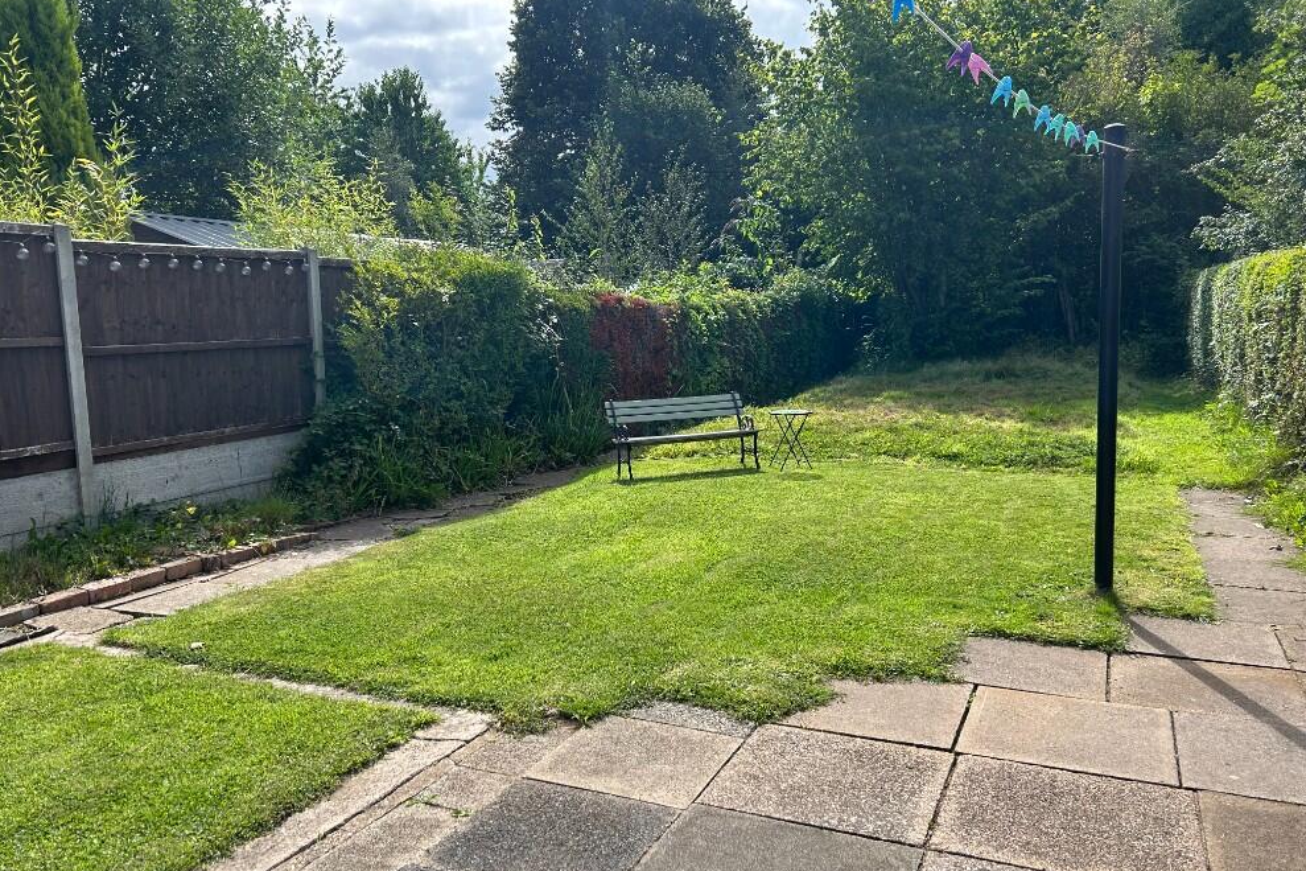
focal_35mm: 28
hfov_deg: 65.5
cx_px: 652
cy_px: 477
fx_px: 1016
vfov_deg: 46.3
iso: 50
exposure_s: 1/2513
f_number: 1.5
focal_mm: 5.7
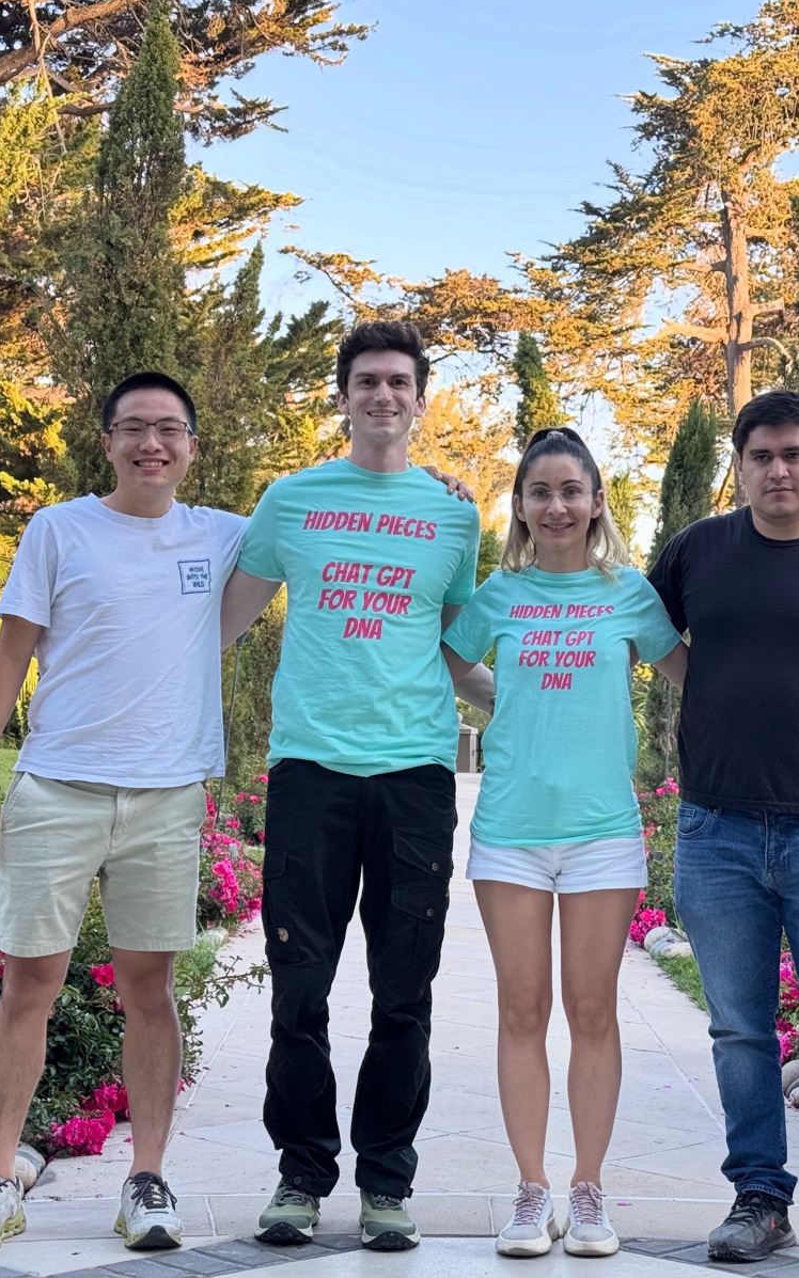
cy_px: 638
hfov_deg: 19.1
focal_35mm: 68
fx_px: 2369
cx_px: 476
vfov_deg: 30.2
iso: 64
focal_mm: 6.76
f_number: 1.78
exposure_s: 1/209
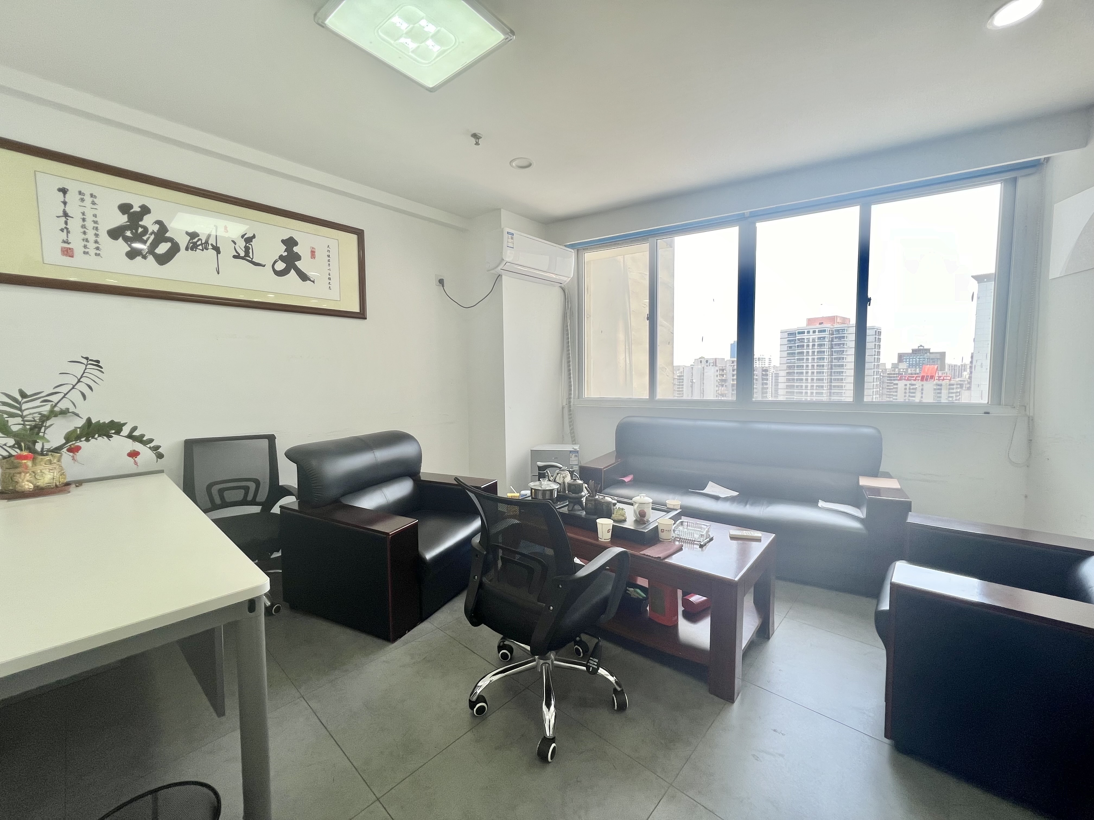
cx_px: 547
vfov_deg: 89.9
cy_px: 410
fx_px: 411
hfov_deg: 106.2
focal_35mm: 13
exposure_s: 1/100
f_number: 1.8
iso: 40
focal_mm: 1.57
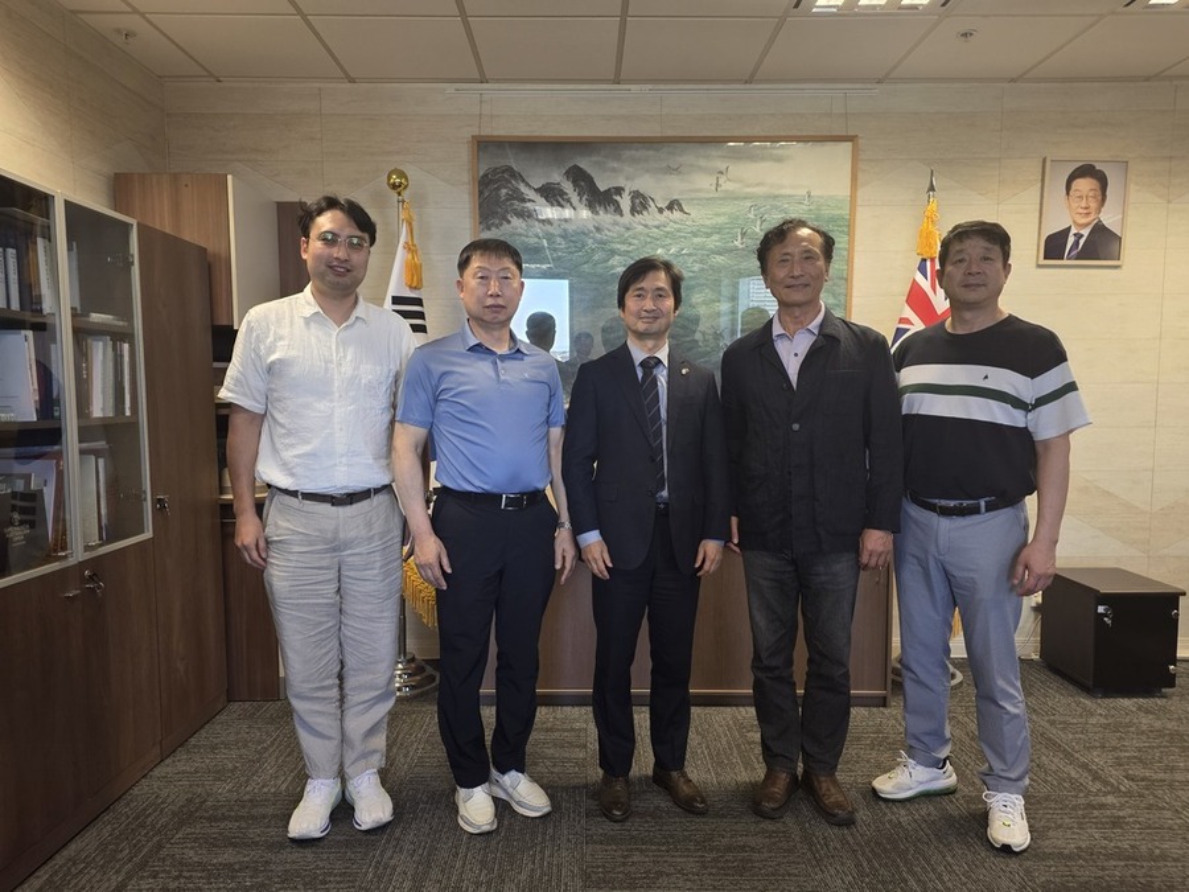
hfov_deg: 73.9
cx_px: 594
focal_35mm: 23
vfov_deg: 58.9
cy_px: 446
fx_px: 790
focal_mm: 6.25
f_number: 1.7
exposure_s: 1/50
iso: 125
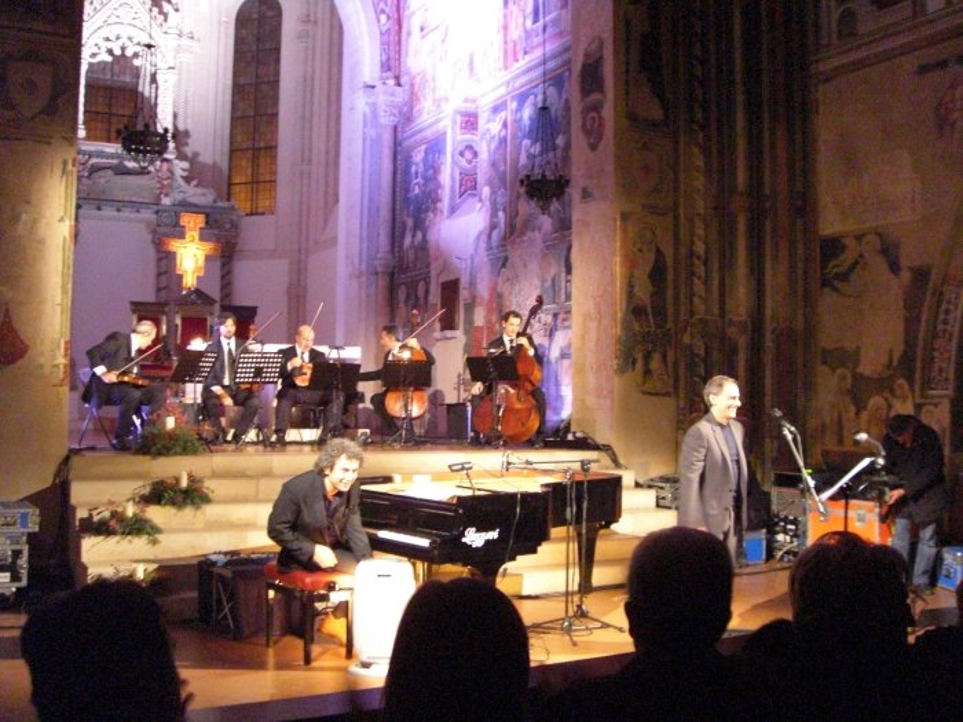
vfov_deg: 37.7
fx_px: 1057
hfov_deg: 49.0
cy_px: 361
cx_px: 482
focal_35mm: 38
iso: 800
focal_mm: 6.2
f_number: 2.7
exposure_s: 1/13
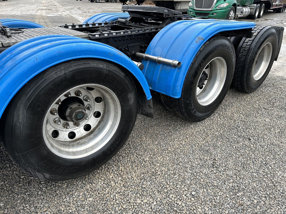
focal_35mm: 24
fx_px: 198
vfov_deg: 56.8
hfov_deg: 71.6
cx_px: 143
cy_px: 107
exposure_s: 1/169
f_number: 1.78
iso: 64
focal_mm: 6.86
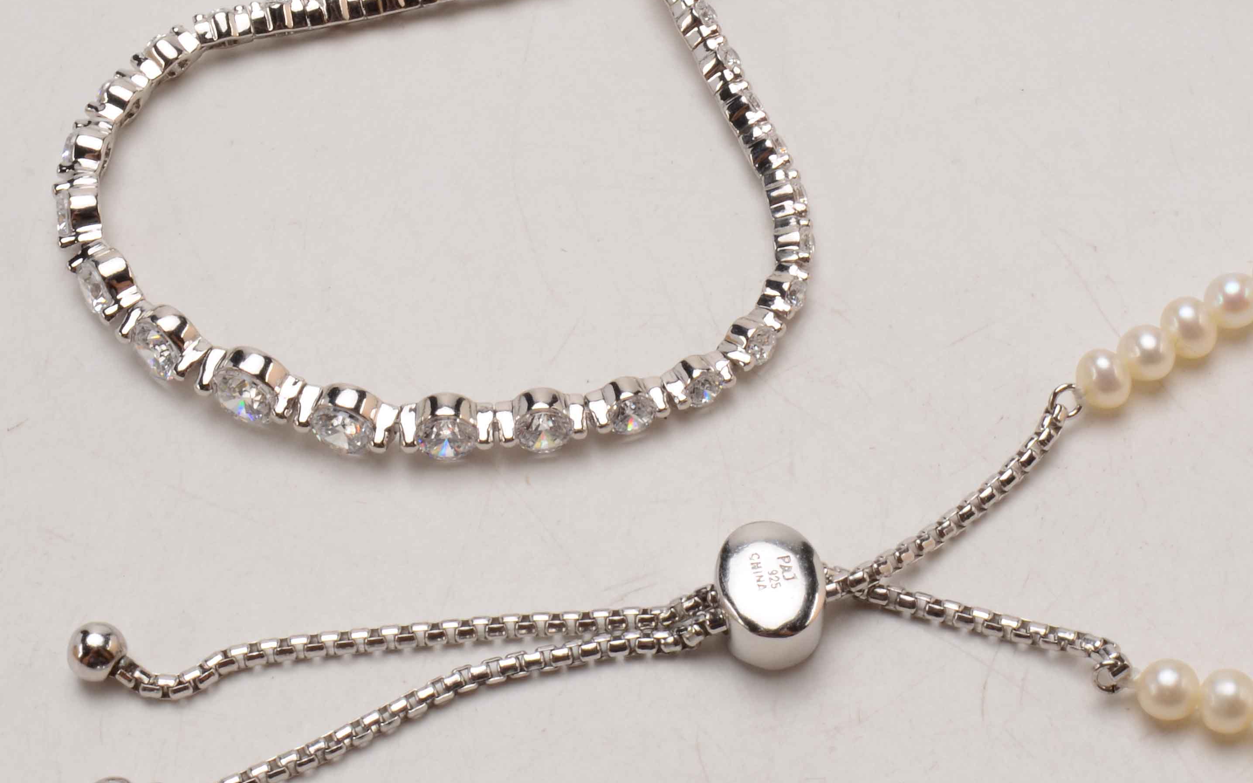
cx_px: 800
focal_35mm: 110
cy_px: 379
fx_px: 3756
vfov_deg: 11.9
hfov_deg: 18.9
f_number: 32
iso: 100
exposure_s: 1/160
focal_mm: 42
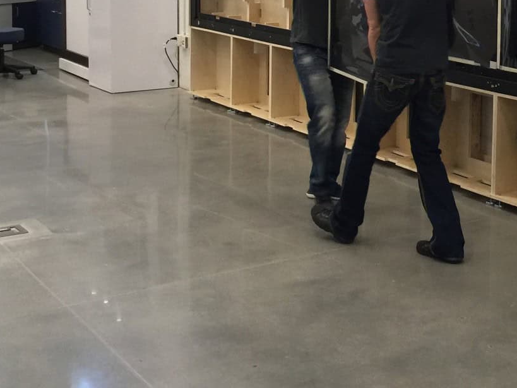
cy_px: 14
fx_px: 1015
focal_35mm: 68
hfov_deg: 27.2
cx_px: 501
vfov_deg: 21.0
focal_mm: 4.2
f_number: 2.2
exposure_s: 1/30
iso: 50
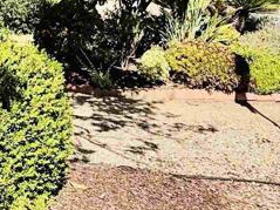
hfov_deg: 29.0
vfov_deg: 23.2
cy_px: -9
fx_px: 485
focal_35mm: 60
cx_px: -32
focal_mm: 2.22
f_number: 2.2
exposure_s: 1/770
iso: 32
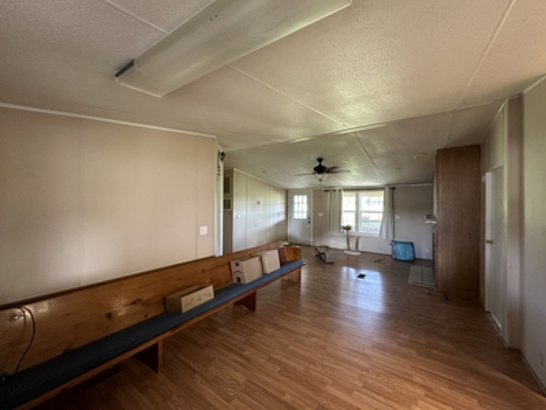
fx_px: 221
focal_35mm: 14
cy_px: 205
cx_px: 273
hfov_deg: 102.1
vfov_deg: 85.7
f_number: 2.2
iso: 640
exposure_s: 1/60
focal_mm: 2.22
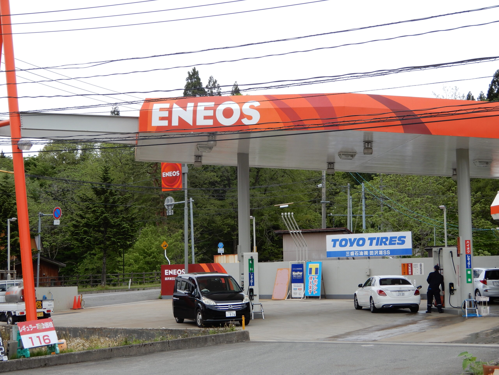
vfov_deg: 22.6
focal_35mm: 65
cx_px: 250
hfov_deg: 29.8
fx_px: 937
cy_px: 188
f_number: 4.5
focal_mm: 11.6
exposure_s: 1/250
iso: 80
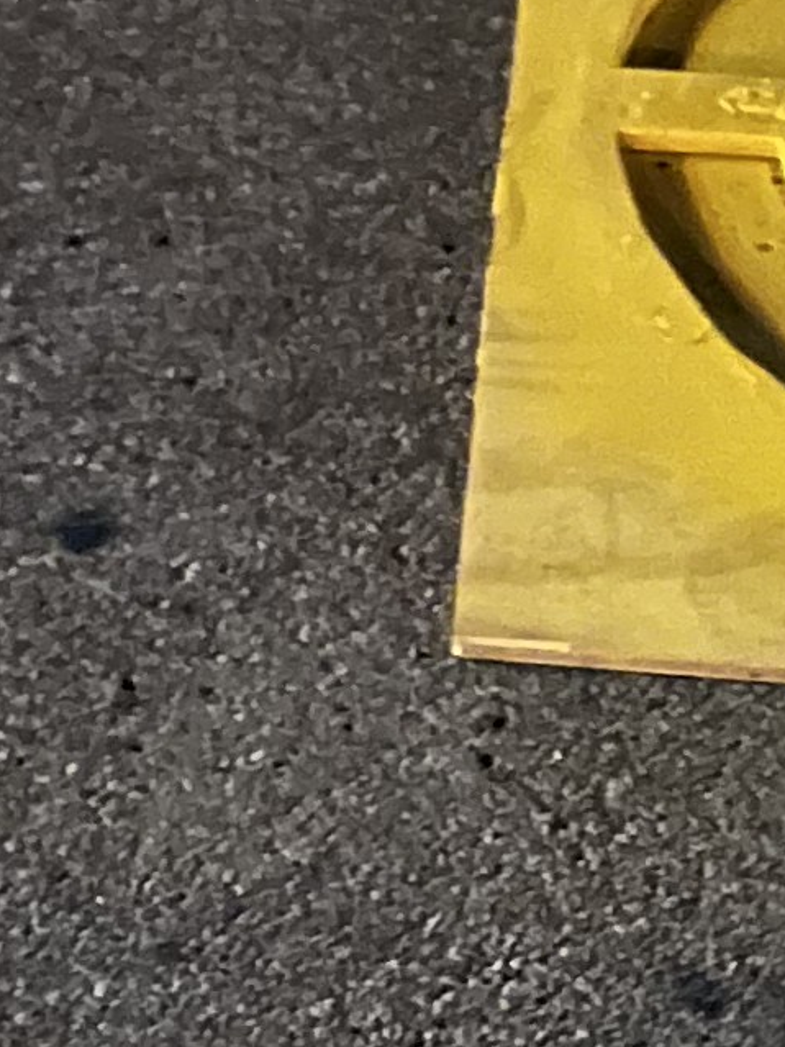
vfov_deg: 10.7
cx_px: 1262
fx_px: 4960
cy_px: 2322
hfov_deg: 8.8
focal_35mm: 164
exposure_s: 1/5
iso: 1250
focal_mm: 5.1
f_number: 1.6
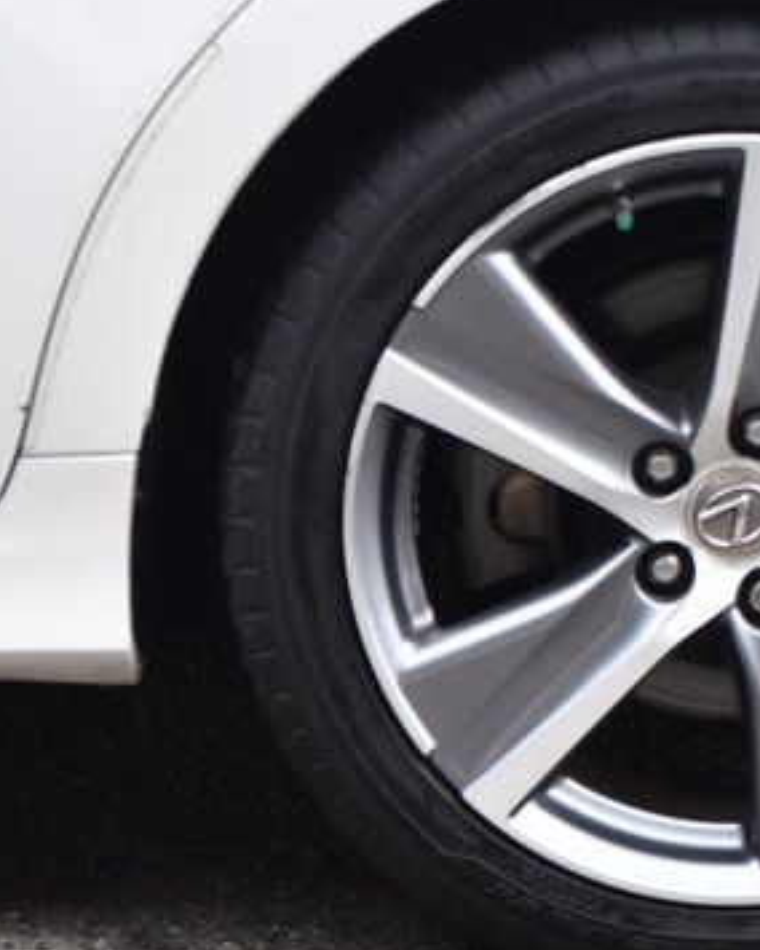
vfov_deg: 8.1
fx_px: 6748
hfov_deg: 6.4
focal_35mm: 240
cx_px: 698
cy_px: 486
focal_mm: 95
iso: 900
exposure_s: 1/125
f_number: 4.8
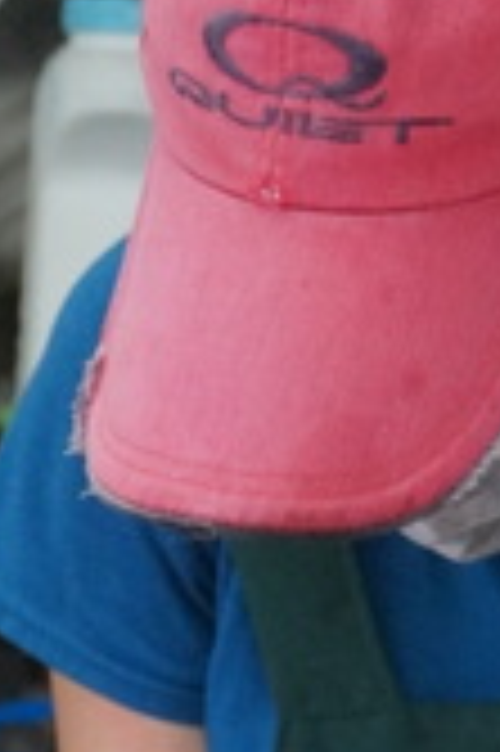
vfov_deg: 9.2
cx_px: 264
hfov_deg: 6.3
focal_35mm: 219
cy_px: 1081
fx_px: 4572
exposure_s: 1/160
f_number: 5.6
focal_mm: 38
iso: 2500
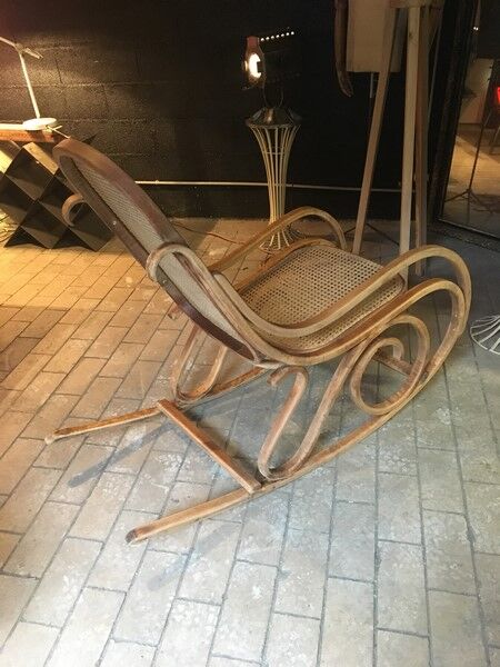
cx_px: 250
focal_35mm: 29
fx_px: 559
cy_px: 334
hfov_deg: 48.2
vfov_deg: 61.7
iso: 320
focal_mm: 4.15
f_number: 2.2
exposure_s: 1/17
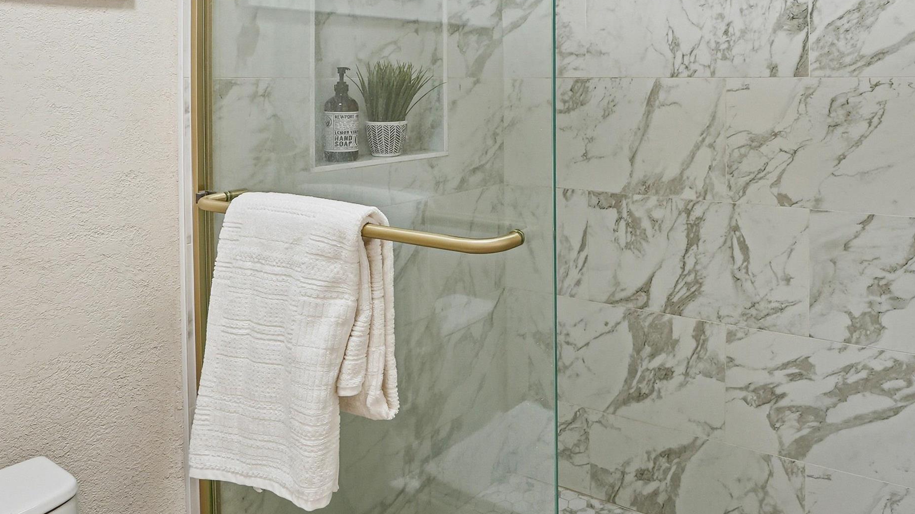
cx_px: 642
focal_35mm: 28
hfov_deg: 65.3
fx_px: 679
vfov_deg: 39.3
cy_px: 81
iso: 250
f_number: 8
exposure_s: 1/125
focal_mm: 16
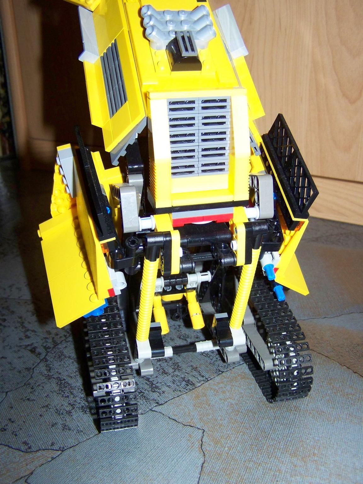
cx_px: 182
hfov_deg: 37.7
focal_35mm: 38
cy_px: 242
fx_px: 531
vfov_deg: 49.0
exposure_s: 1/30
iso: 200
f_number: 2.8
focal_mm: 6.3
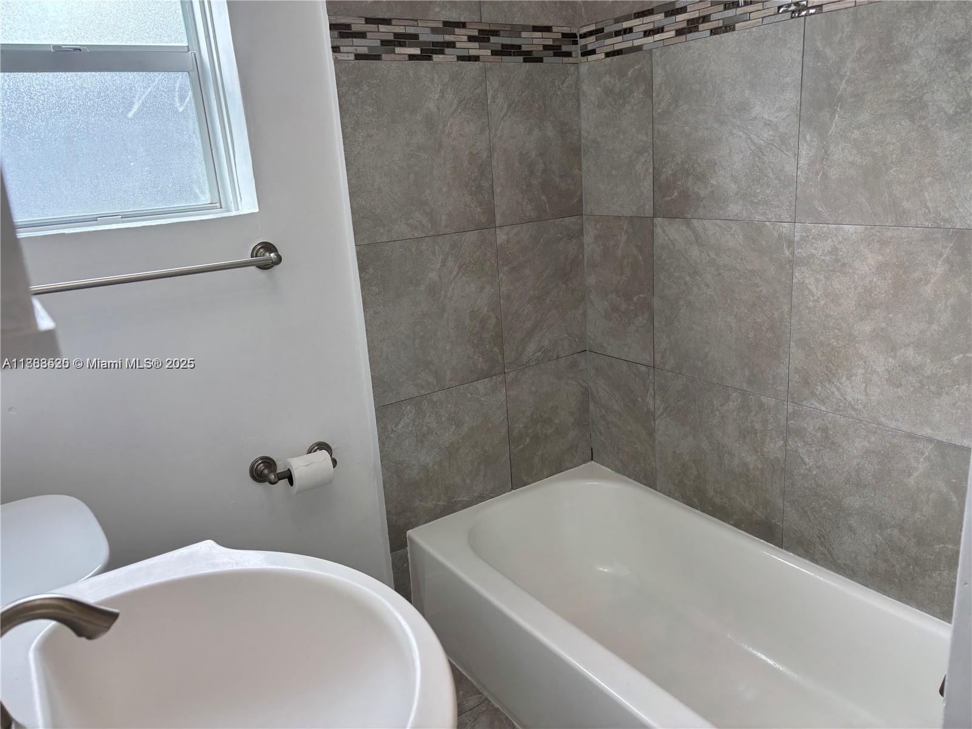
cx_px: 486
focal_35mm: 26
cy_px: 364
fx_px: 730
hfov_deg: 67.3
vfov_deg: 53.1
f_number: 1.6
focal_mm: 5.96
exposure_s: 1/120
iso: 64
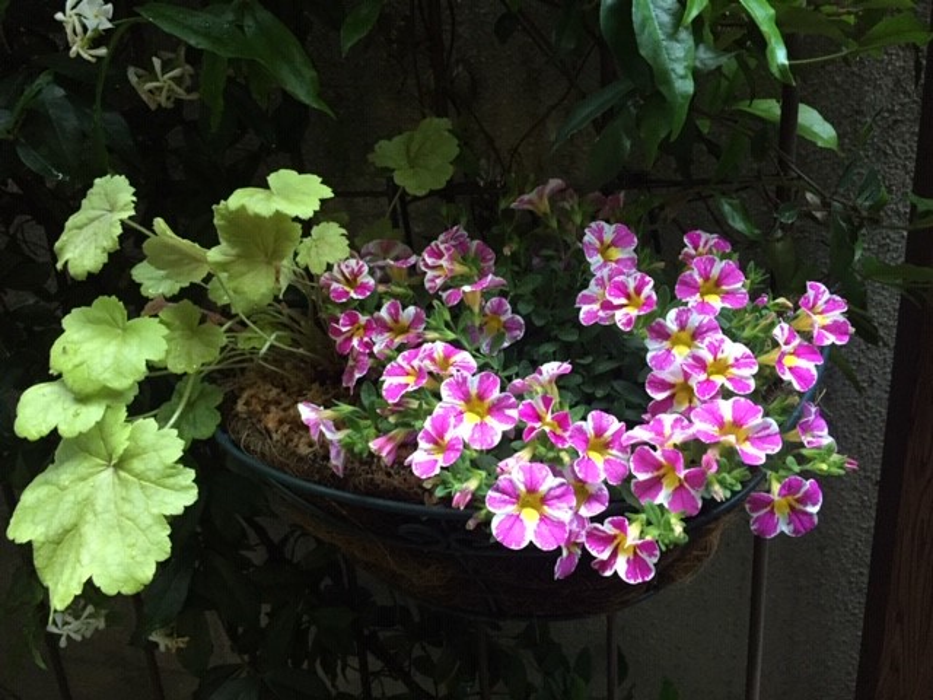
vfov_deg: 48.2
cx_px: 466
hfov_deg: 61.7
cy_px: 350
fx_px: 782
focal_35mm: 29
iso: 160
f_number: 2.2
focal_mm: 4.15
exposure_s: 1/30
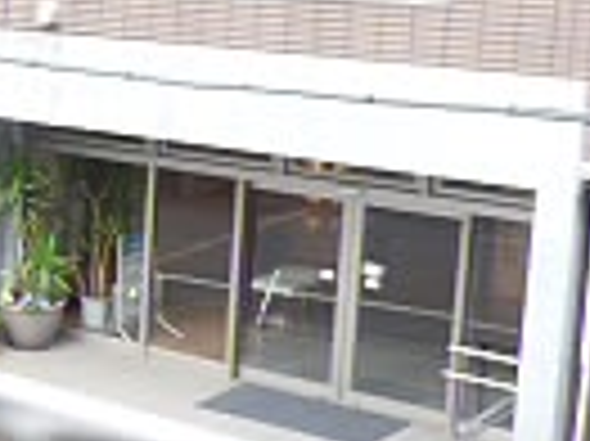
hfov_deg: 14.9
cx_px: -707
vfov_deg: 15.0
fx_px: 1669
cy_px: 162
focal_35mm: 98
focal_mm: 3.58
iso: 100
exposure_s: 1/100
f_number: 2.8
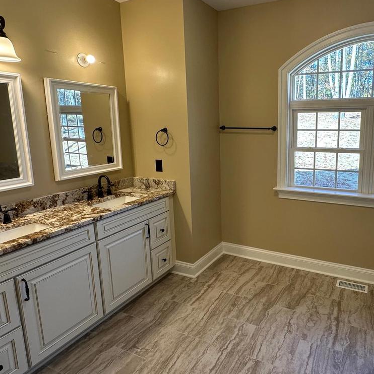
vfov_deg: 64.9
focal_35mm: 24
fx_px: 293
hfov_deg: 63.4
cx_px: 250
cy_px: 171
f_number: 2.2
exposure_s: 1/120
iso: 100
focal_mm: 2.22
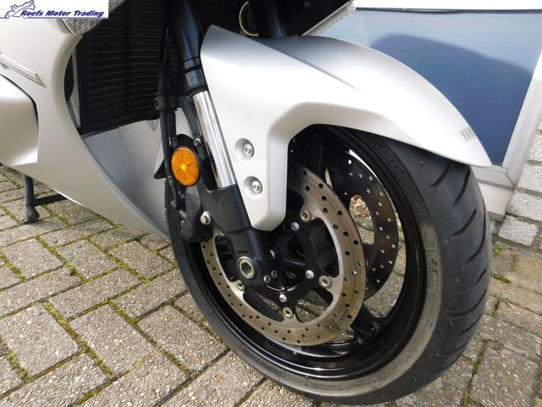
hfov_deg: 71.6
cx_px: 271
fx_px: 376
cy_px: 204
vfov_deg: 56.8
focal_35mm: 24
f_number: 3
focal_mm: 4.1
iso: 125
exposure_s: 1/200
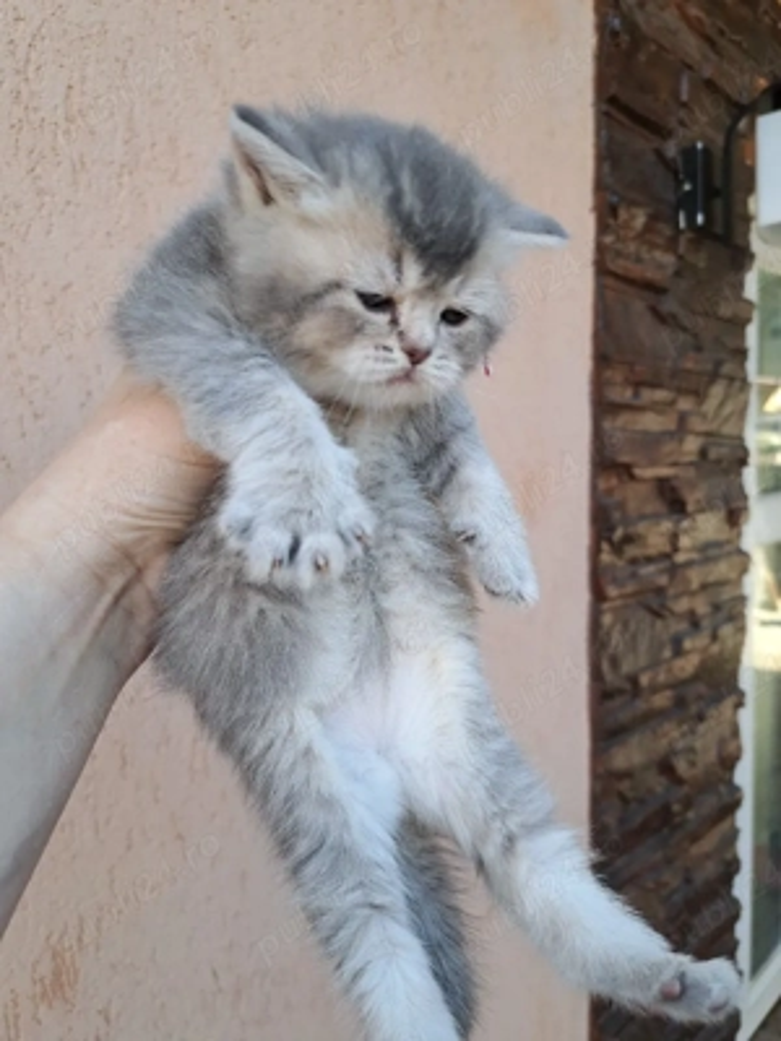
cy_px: 520
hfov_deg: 56.8
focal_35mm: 24
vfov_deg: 71.6
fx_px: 722
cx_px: 390
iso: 50
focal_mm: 5.23
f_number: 1.8
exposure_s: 1/100
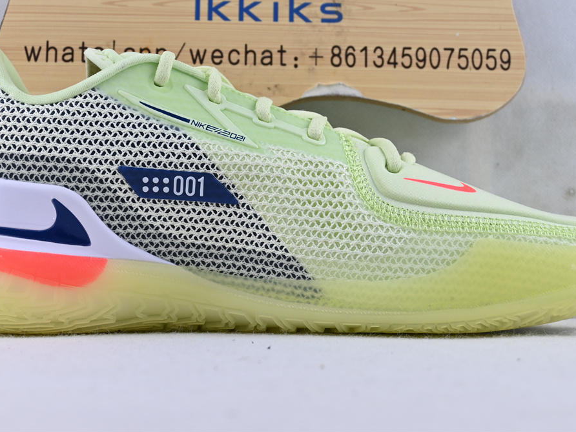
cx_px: 268
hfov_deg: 29.4
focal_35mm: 66
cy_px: 175
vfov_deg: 22.2
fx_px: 1098
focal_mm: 34
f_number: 5
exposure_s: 1/50
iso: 100
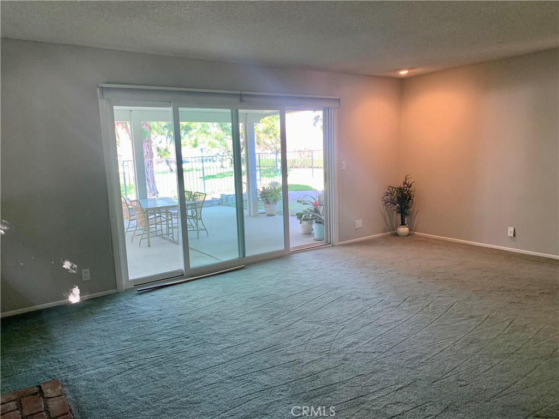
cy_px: 210
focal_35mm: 26
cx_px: 280
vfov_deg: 53.1
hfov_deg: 67.3
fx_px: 420
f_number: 1.8
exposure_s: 1/60
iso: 80
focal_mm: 4.25
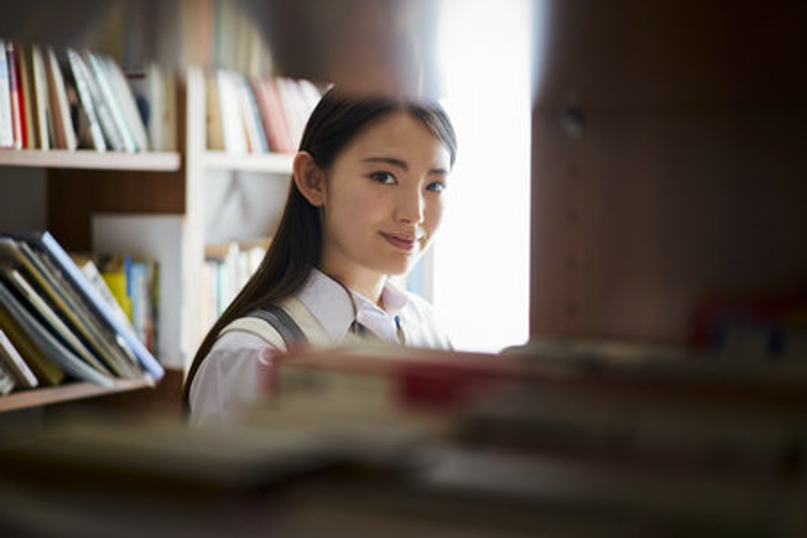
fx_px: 1233
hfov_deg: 36.2
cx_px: 404
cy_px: 269
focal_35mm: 55
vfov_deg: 24.6
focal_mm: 55
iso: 100
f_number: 1.8
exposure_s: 1/60
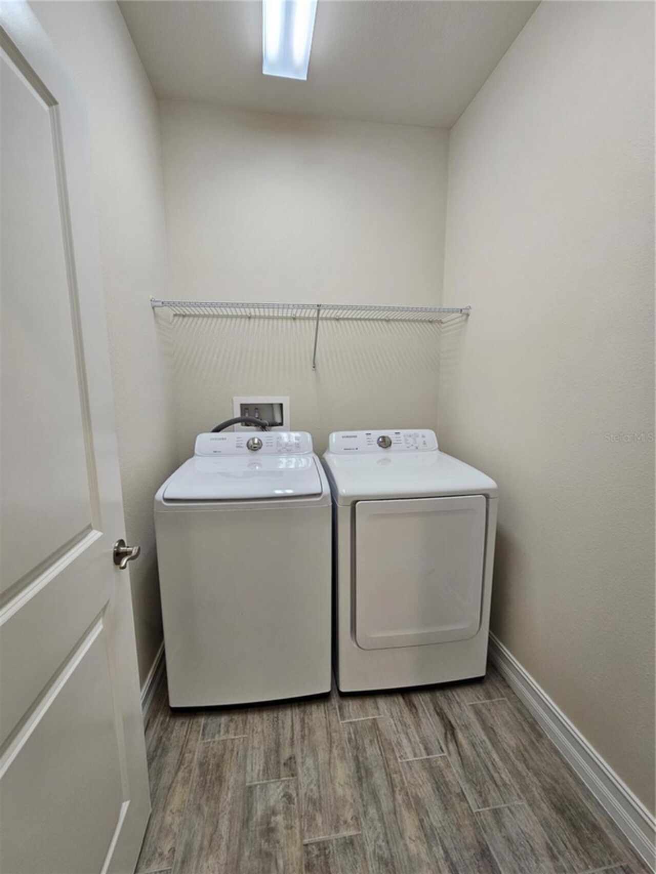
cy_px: 437
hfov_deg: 89.9
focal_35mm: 13
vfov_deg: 106.2
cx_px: 328
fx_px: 328
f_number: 2.2
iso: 125
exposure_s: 1/60
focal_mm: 2.2
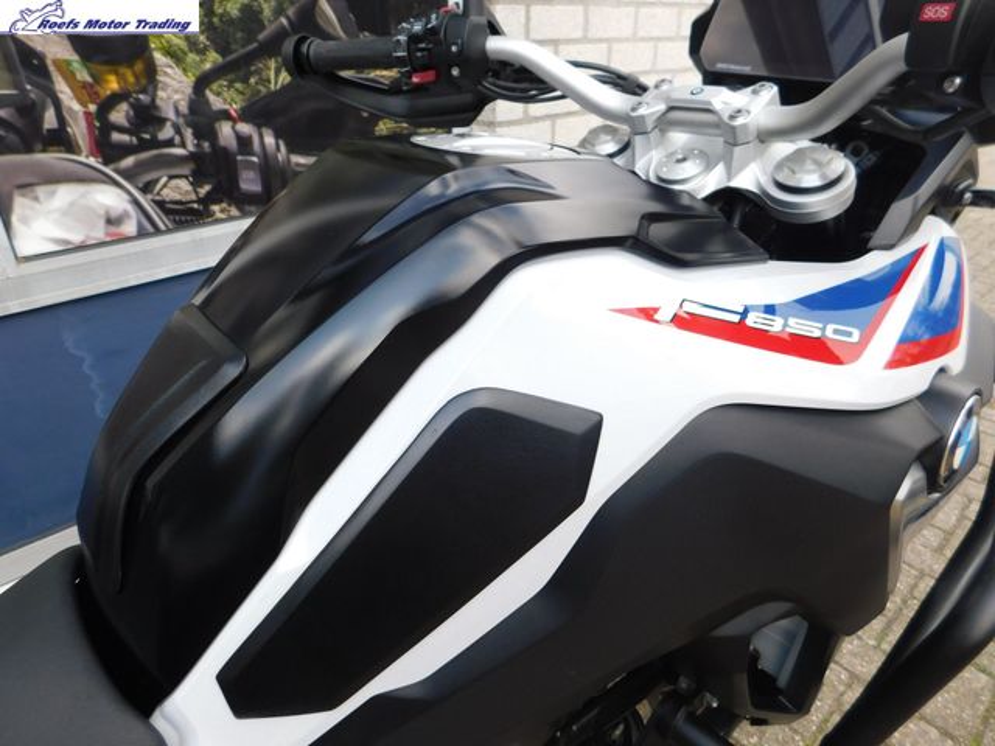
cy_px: 373
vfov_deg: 58.9
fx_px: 661
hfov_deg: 73.9
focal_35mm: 23
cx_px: 498
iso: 125
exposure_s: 1/320
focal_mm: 4
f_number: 3
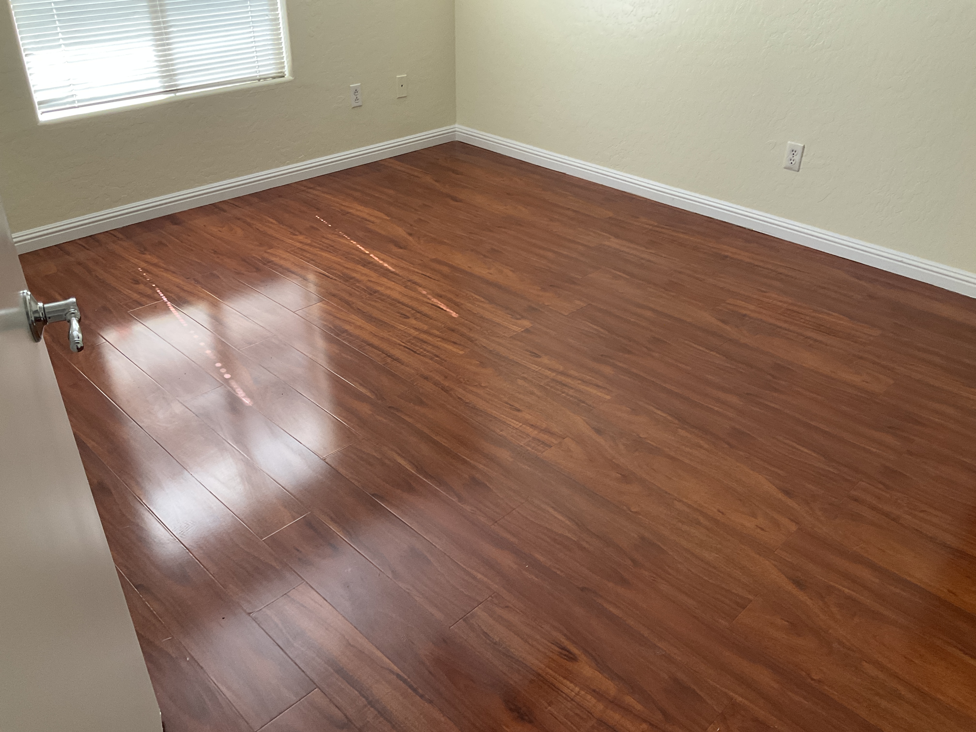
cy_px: 366
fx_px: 818
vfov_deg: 48.2
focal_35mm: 29
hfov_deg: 61.7
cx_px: 488
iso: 125
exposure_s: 1/60
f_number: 1.8
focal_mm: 3
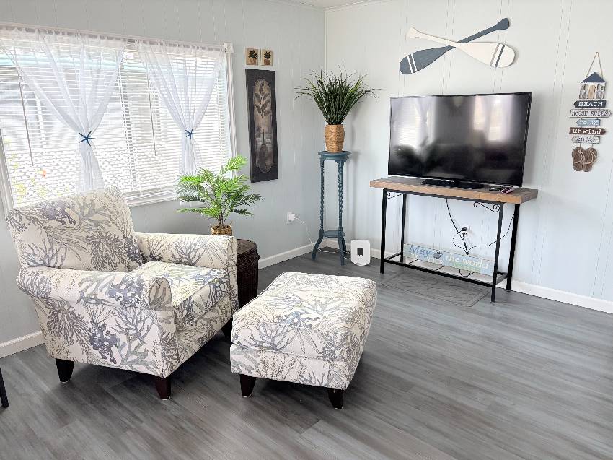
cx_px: 306
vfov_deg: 53.0
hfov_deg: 67.3
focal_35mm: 26
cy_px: 230
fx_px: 460
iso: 200
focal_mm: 5.96
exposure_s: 1/120
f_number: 1.6
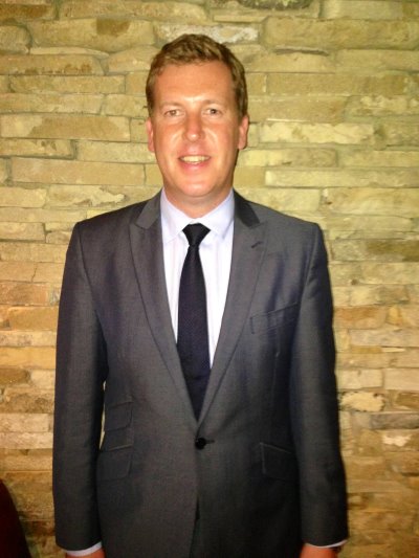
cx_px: 210
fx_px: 532
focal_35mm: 33
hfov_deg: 43.0
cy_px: 279
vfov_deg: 55.3
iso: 320
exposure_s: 1/16
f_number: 2.4
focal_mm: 4.13
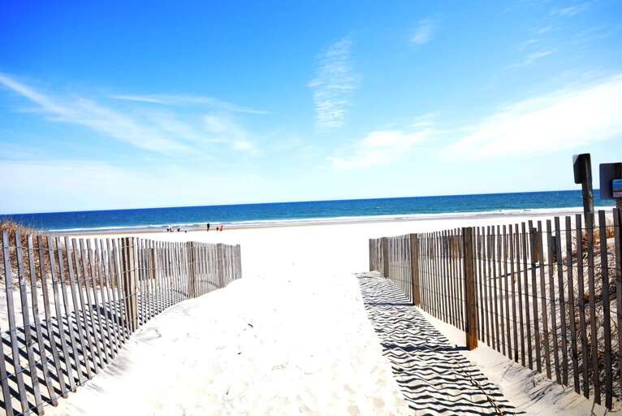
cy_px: 208
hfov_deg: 81.2
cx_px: 311
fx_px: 363
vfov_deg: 59.6
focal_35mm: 21
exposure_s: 1/500
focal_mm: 14
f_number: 11
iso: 1000
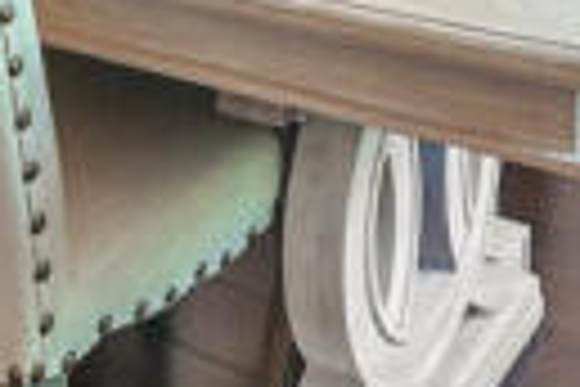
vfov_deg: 15.9
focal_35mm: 71
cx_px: 234
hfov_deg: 28.4
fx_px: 1144
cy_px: -333
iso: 400
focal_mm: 14
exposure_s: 1.3
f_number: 8
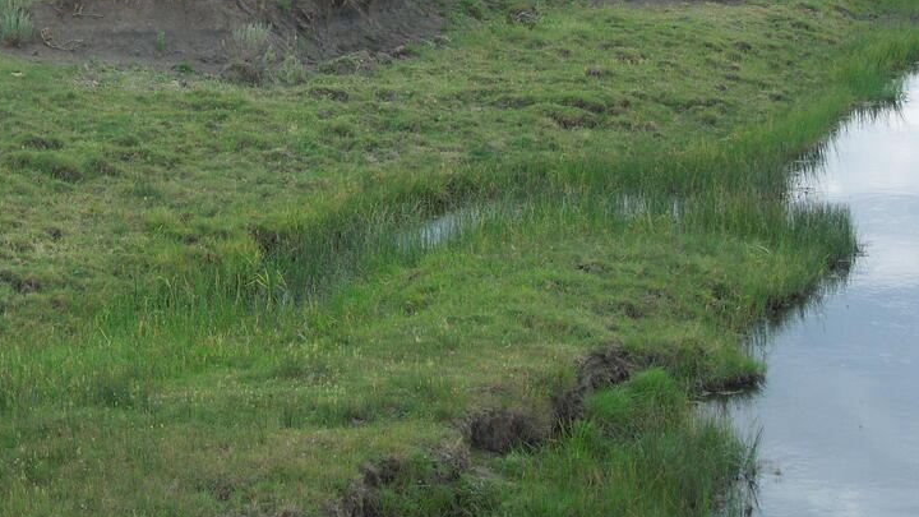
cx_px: 88
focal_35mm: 97
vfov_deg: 12.2
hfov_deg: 21.5
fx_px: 2364
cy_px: -107
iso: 100
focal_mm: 8.7
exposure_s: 1/250
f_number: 4
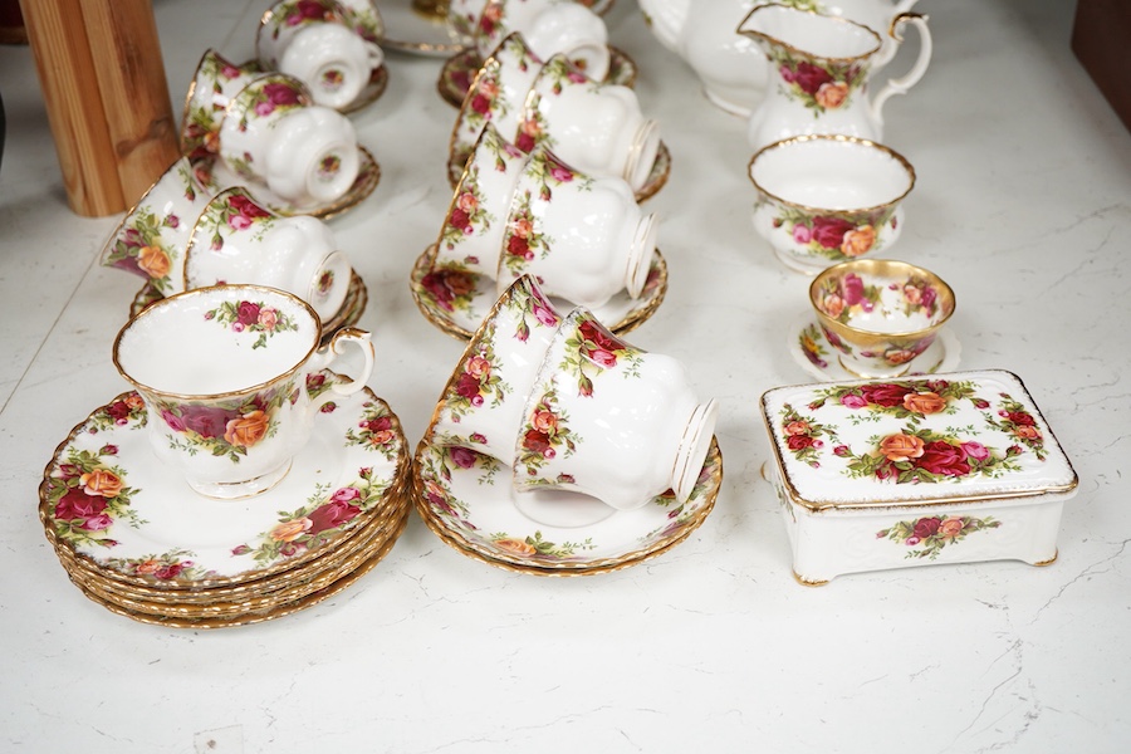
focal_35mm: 45
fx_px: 1414
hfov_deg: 43.6
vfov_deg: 29.9
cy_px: 377
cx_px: 566
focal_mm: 30
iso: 1000
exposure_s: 1/125
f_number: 6.3
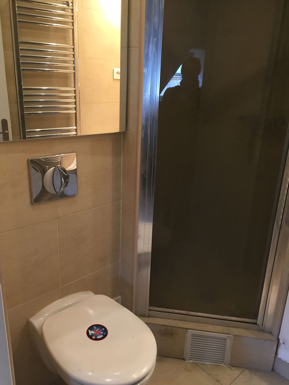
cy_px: 192
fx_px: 323
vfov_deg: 61.7
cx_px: 144
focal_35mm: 29
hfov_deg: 48.2
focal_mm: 4.15
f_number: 2.2
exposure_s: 1/33
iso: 125
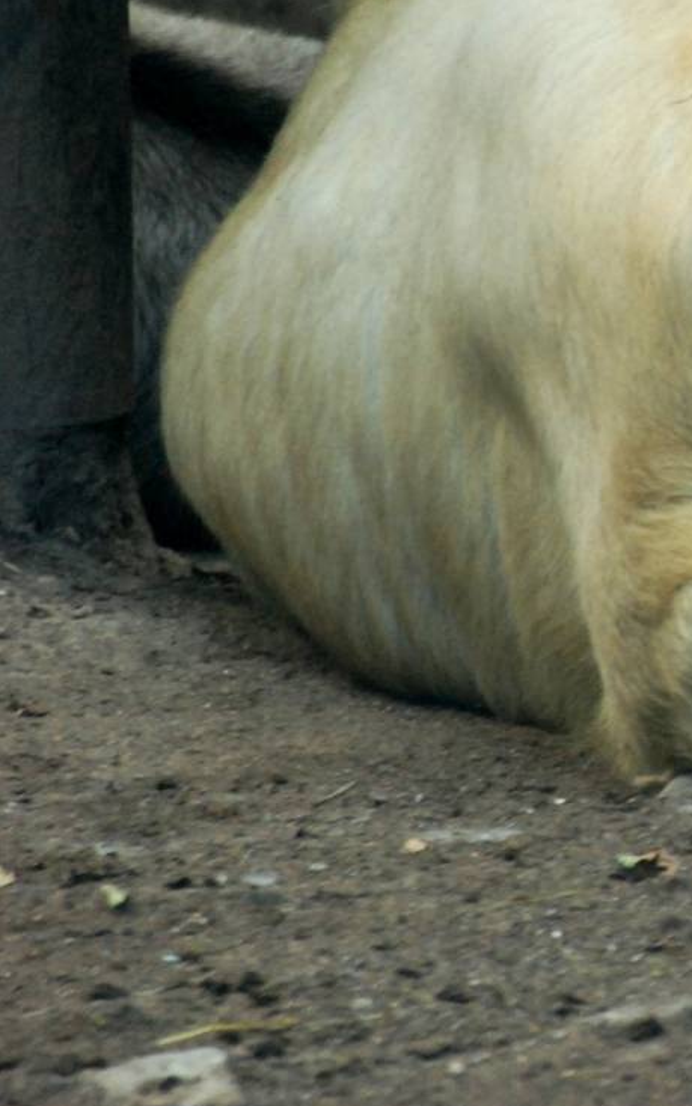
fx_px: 30193
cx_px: 1180
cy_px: 320
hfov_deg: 1.3
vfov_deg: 2.1
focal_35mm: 1001
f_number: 5.6
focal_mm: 300
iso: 1000
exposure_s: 1/60
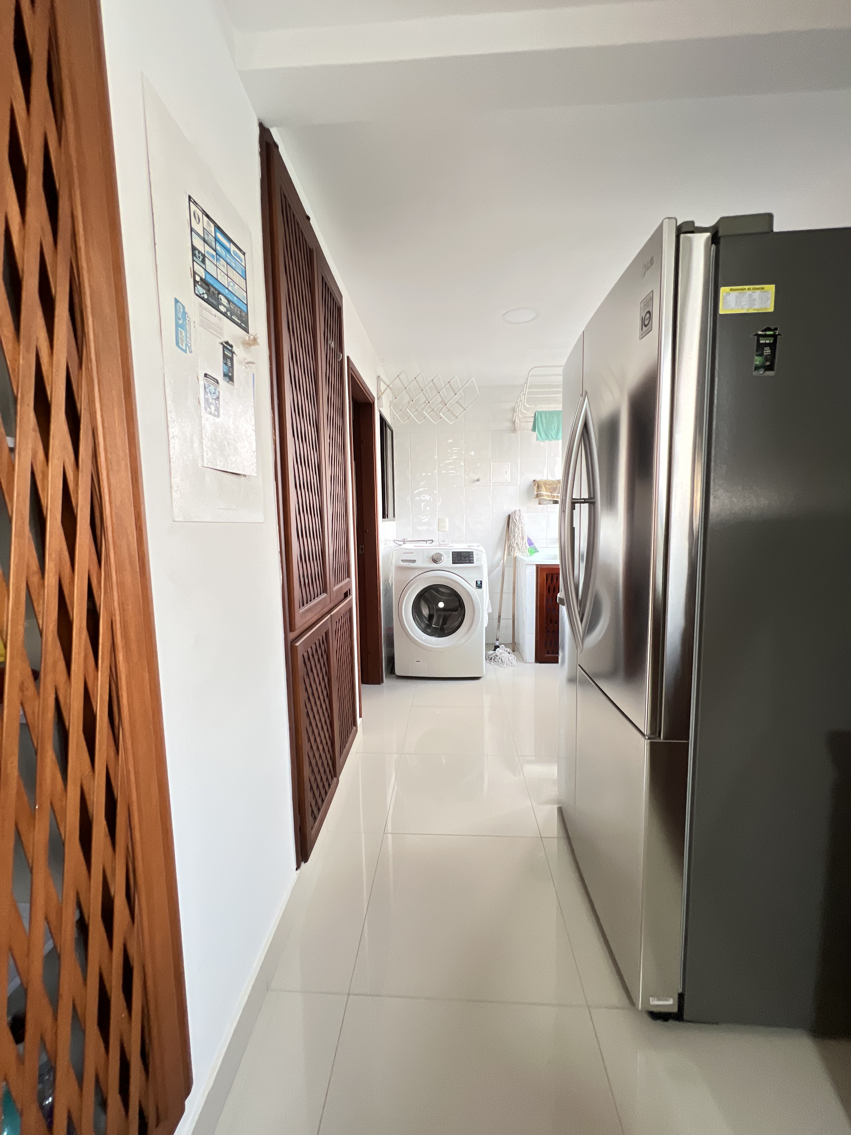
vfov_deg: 106.2
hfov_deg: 89.9
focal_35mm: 13
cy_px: 568
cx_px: 426
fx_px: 426
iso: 400
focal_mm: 1.57
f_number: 1.8
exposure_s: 1/60
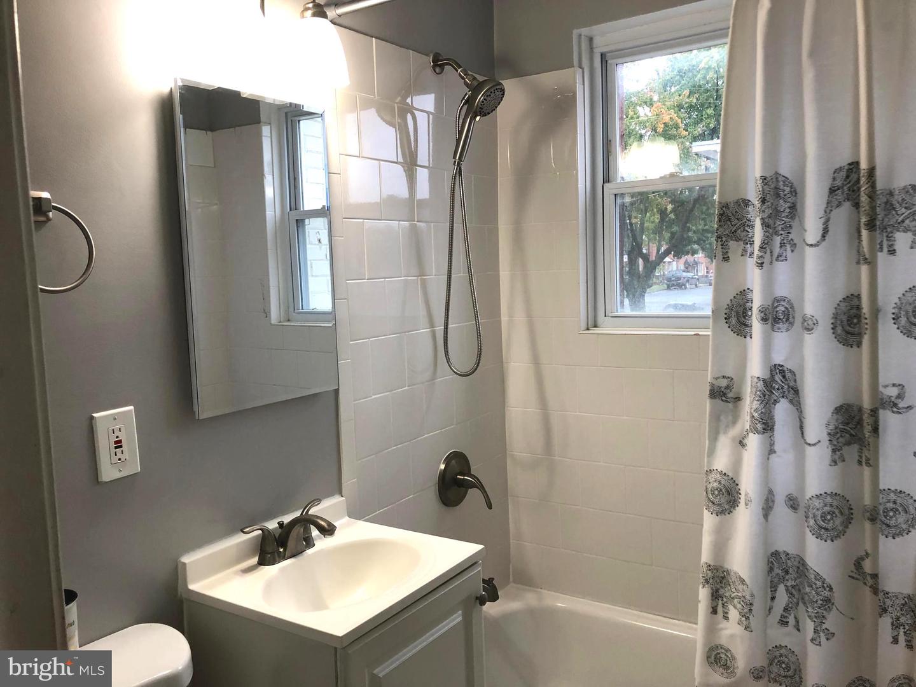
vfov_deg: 49.7
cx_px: 458
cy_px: 344
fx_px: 741
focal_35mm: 28
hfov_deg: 63.4
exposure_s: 1/30
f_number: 1.8
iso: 25
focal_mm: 3.99
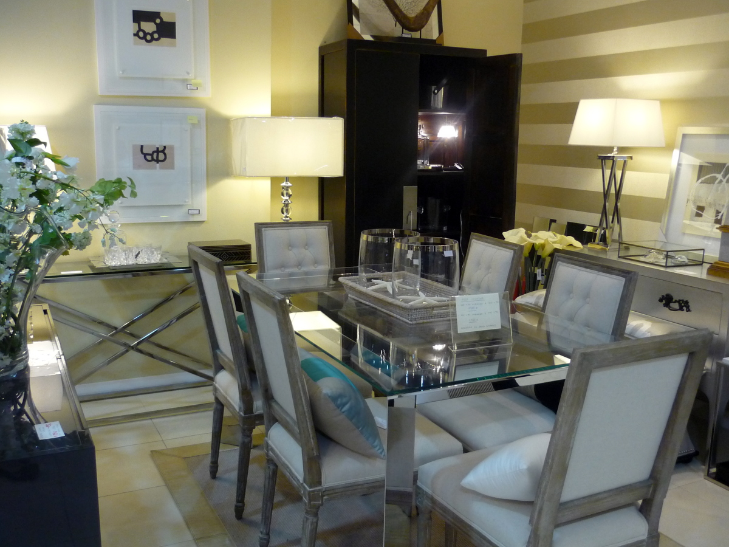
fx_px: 695
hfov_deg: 55.4
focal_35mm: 33
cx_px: 364
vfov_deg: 42.9
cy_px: 274
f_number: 2.8
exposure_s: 1/30
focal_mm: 5.5
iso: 320
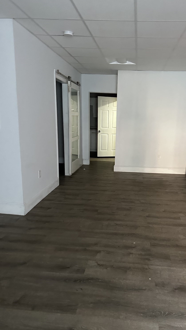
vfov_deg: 69.8
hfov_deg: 42.3
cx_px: 124
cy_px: 170
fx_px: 237
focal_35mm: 27
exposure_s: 1/60
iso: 800
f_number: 1.78
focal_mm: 6.86
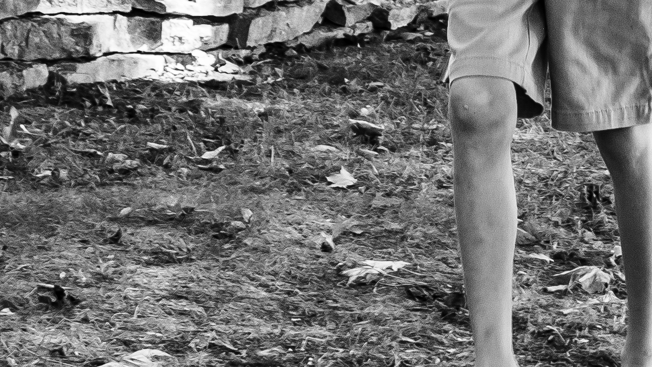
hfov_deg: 11.8
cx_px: 724
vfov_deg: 6.6
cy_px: -294
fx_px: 3112
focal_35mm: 180
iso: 320
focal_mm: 34
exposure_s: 1/125
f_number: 5.6
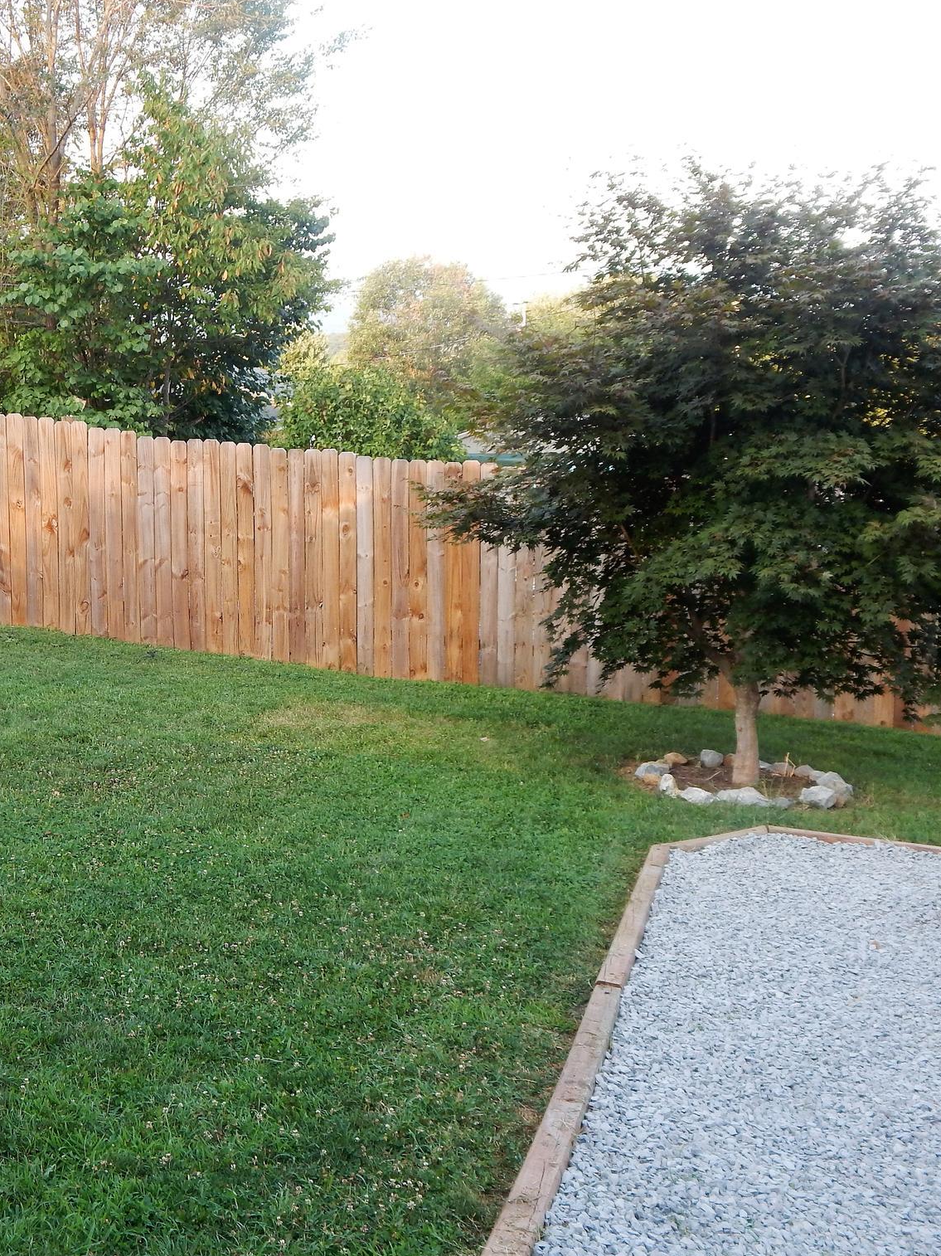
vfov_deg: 41.2
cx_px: 237
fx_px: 1668
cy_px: 635
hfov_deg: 31.0
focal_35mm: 46
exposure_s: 1/100
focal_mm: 6.1
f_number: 3.3
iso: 125
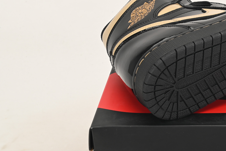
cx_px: 308
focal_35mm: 126
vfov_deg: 10.9
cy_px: 83
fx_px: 791
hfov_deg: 15.4
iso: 100
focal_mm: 46
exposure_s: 1/200
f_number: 11
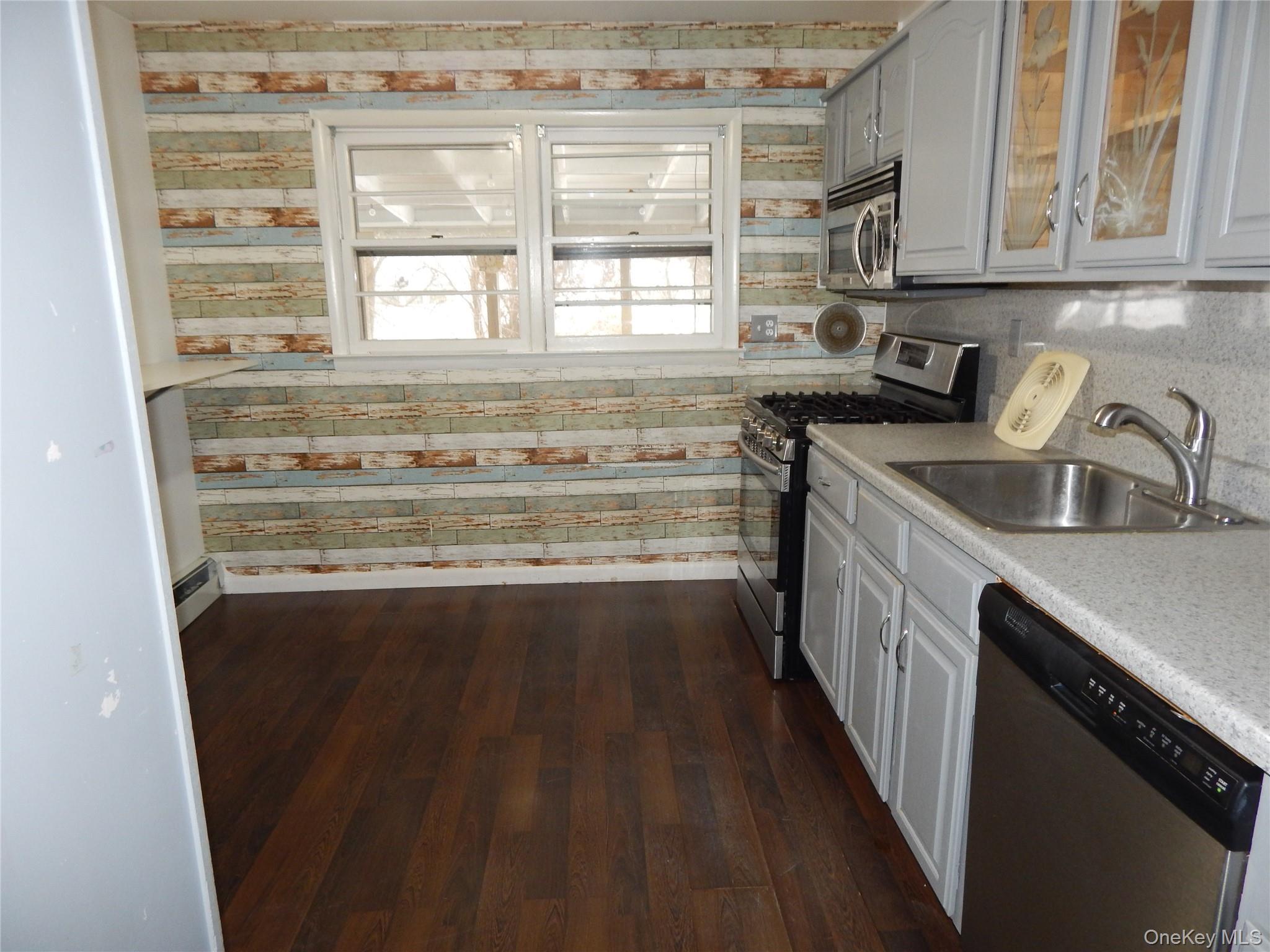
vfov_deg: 61.1
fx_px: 807
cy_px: 476
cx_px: 635
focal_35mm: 22
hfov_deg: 76.4
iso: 200
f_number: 3
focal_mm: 4
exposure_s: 1/30
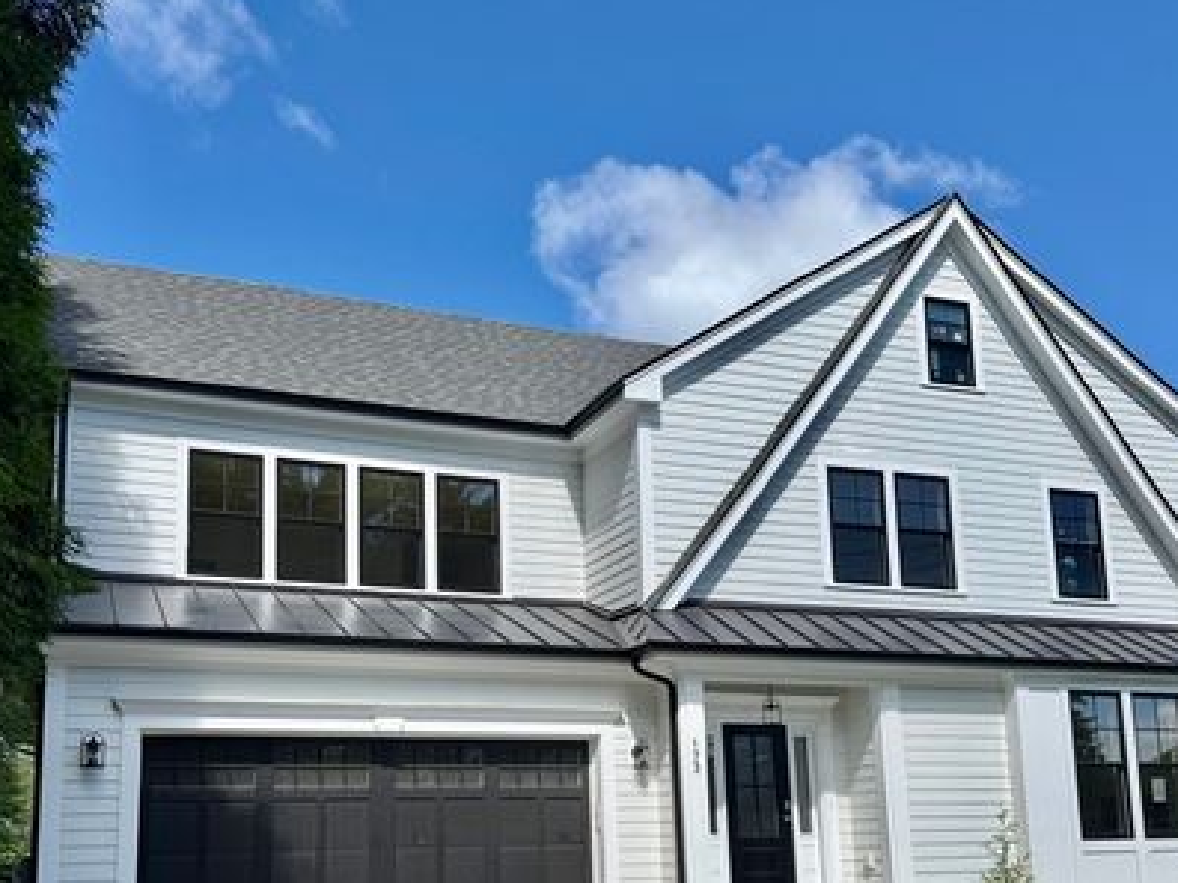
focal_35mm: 36
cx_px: 532
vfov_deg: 38.7
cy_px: 650
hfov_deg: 51.3
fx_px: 1225
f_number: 1.78
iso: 80
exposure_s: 1/4049
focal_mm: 6.76
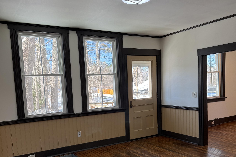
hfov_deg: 55.8
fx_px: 223
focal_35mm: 34
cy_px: 110
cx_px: 120
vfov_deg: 38.3
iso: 100
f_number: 1.78
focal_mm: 6.76
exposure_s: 1/167
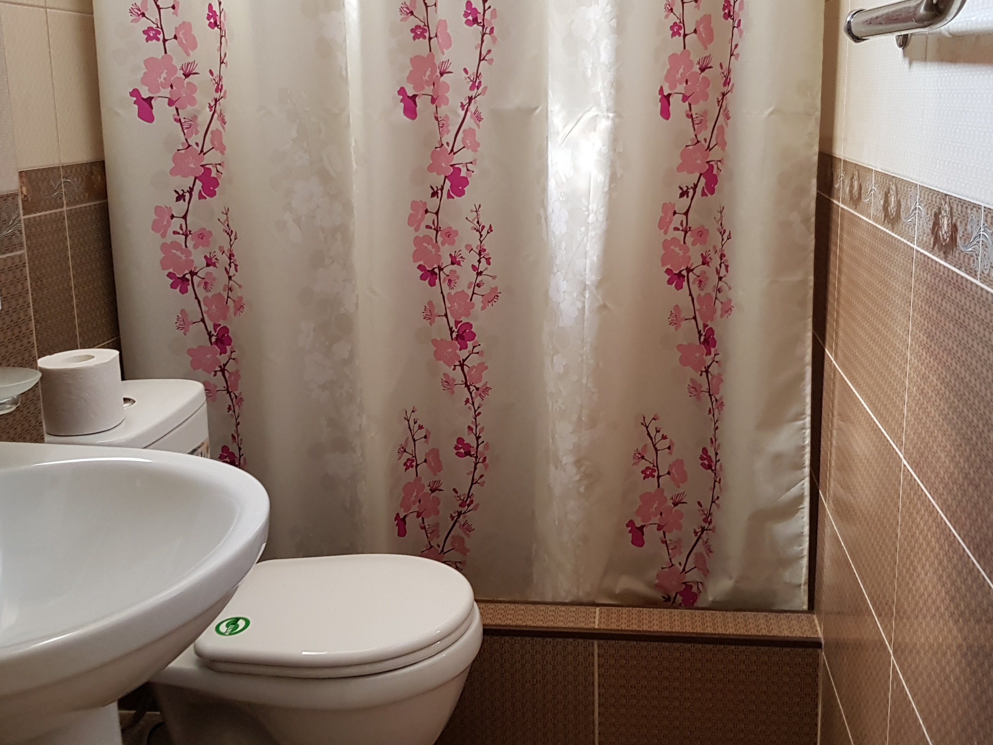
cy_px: 325
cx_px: 515
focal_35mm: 38
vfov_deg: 37.7
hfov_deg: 49.0
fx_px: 1090
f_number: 1.7
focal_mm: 4.2
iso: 200
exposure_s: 1/30
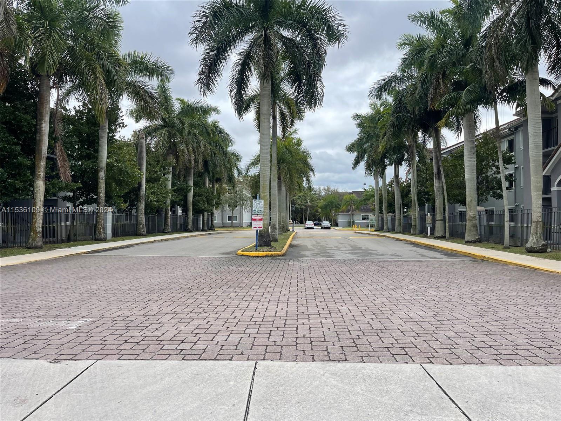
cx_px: 280
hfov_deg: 69.4
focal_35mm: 25
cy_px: 210
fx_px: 405
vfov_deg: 54.9
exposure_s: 1/930
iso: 32
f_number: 1.6
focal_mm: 5.1
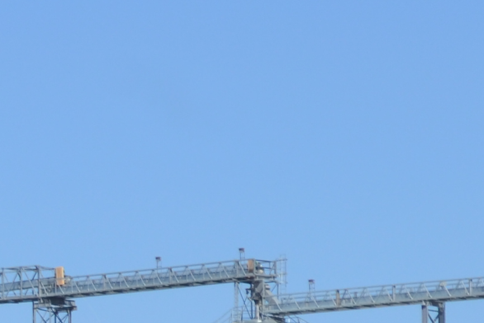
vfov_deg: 3.4
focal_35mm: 399
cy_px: 832
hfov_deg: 5.1
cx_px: -190
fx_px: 5363
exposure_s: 1/320
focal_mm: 50
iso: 100
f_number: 9
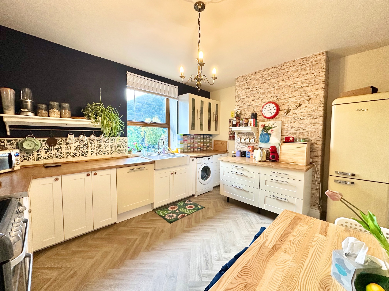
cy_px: 146
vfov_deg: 85.7
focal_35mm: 14
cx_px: 194
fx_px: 157
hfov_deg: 102.1
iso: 250
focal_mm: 2.22
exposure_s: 1/99
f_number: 2.2
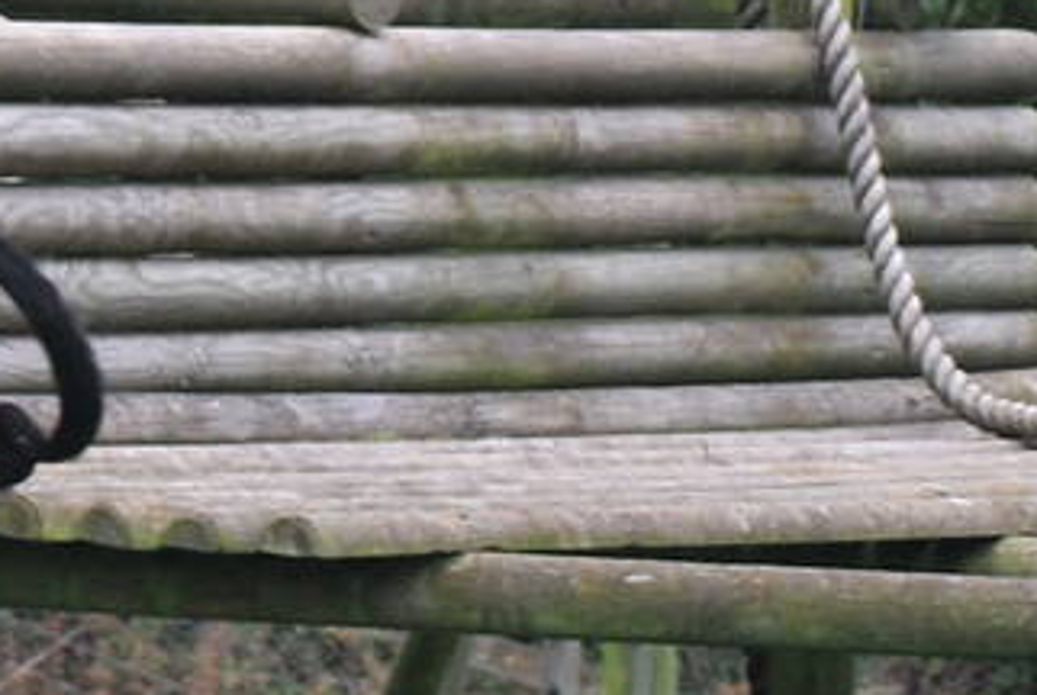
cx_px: -399
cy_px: -375
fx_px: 11817
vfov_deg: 3.4
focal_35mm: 409
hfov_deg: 5.0
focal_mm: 55
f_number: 4
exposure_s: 1/125
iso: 200
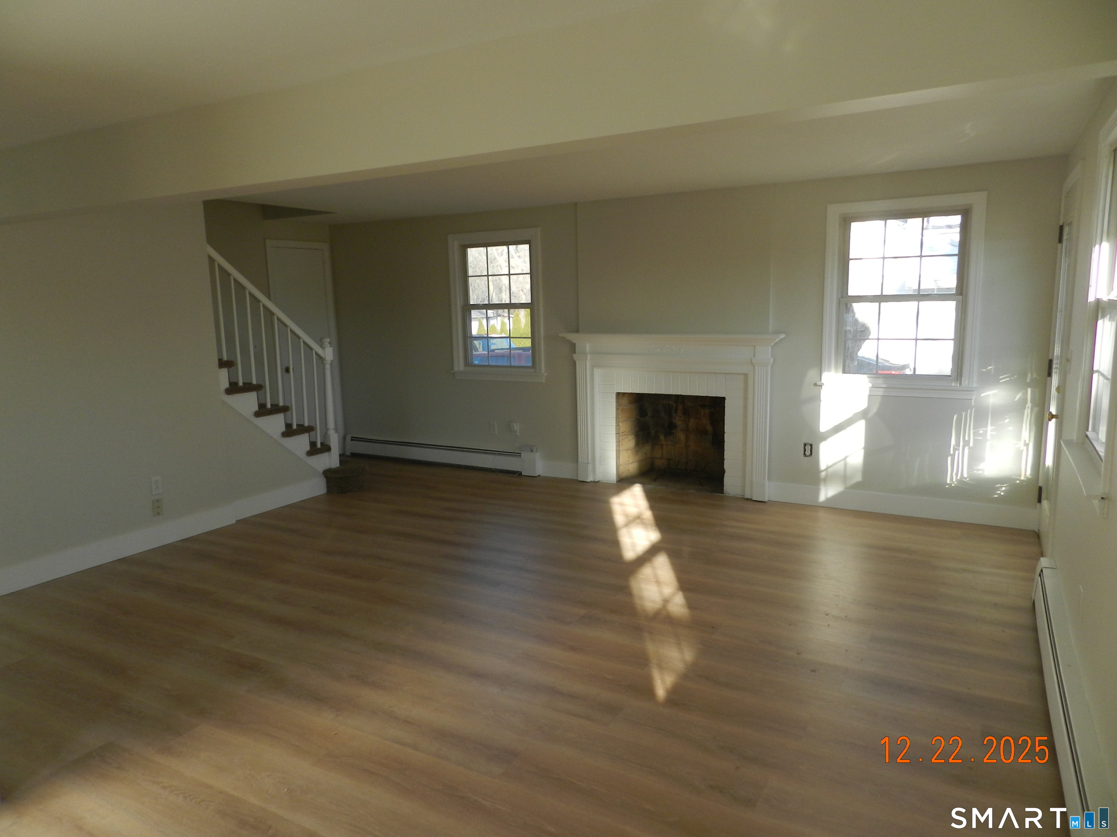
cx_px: 558
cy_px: 418
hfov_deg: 73.9
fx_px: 742
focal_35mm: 23
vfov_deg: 58.9
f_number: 3.4
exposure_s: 1/160
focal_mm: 4
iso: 160
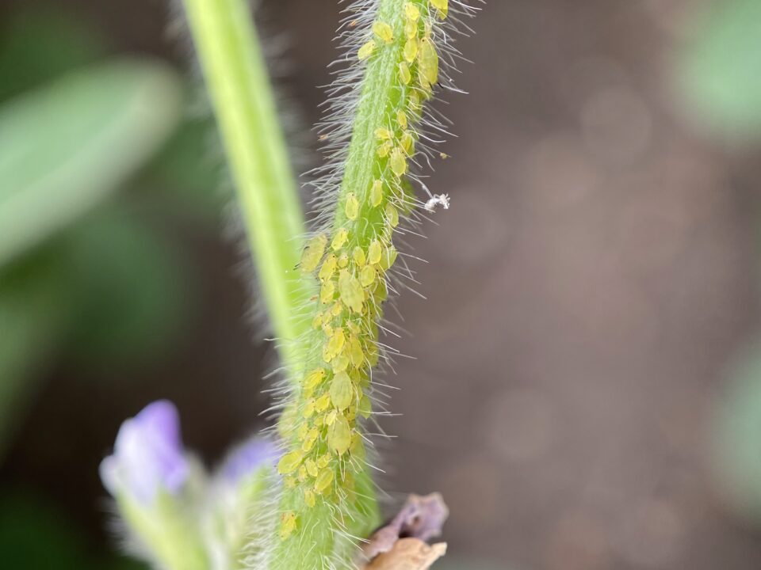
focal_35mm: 26
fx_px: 572
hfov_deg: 67.3
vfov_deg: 53.1
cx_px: 380
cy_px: 285
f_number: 1.8
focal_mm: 4.25
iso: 40
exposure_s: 1/122
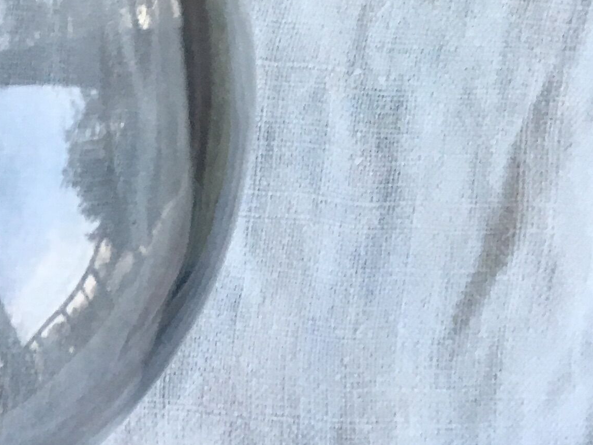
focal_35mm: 102
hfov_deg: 16.5
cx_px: -437
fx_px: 1748
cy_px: 480
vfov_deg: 14.2
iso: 50
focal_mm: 4.15
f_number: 2.2
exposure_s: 1/33
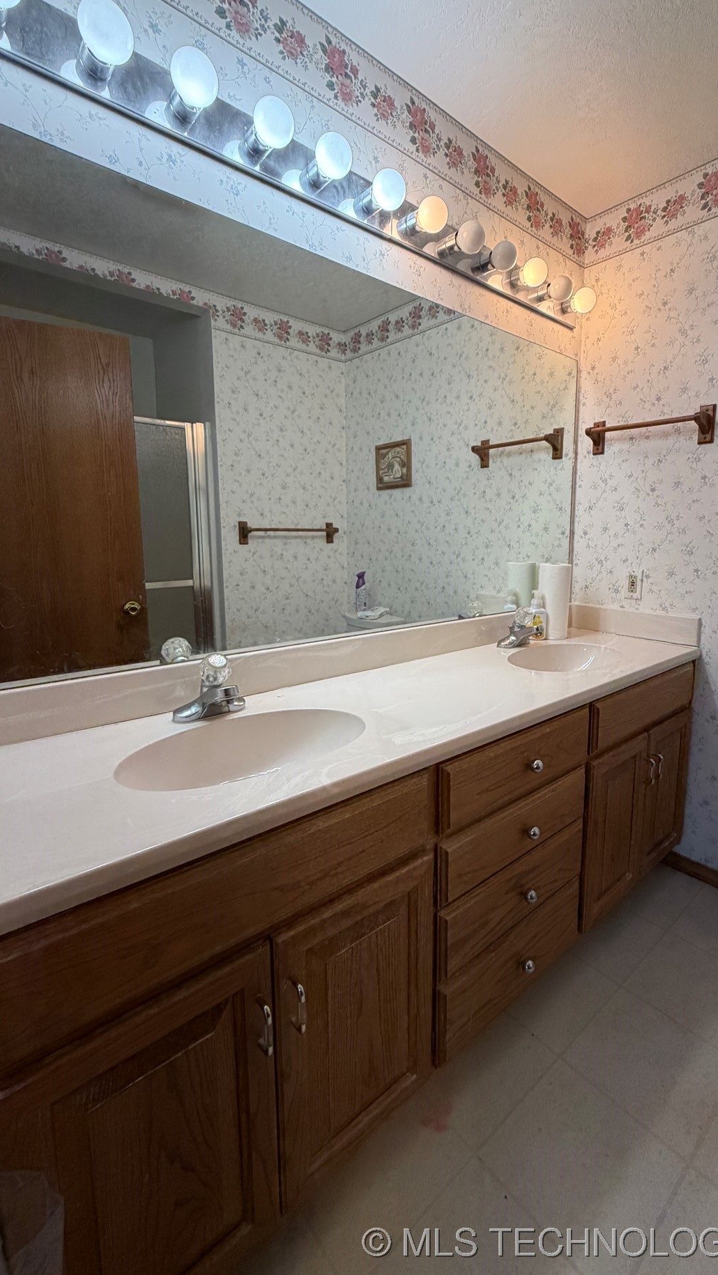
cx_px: 429
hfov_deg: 66.5
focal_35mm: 16
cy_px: 613
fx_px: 541
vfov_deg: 99.3
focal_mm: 2.22
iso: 125
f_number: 2.2
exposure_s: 1/120
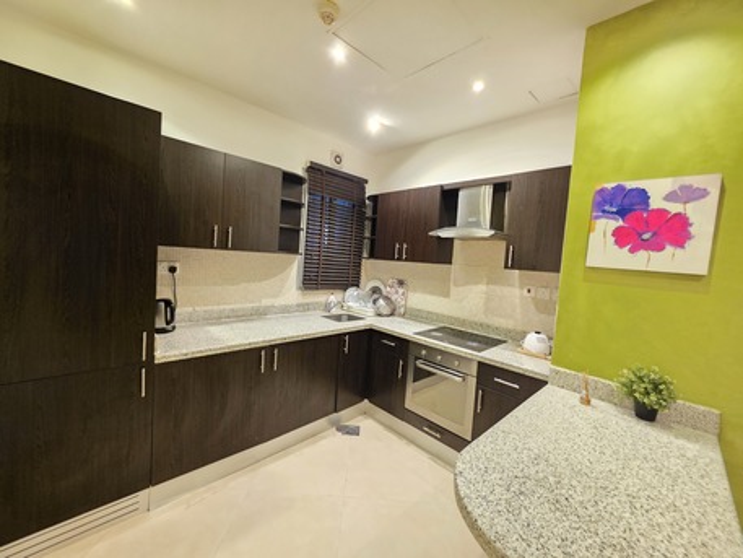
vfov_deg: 89.9
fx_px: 279
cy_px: 279
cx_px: 372
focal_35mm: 13
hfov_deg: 106.2
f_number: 1.9
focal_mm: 2.2
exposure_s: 1/25
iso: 1000
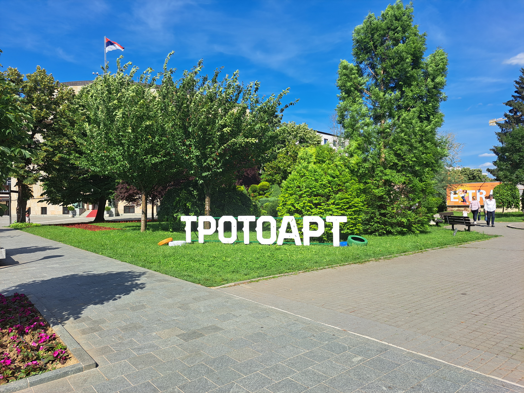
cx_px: 262
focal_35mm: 24
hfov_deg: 71.6
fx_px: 363
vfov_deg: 56.8
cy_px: 196
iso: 50
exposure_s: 1/1404
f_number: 1.8
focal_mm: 5.23
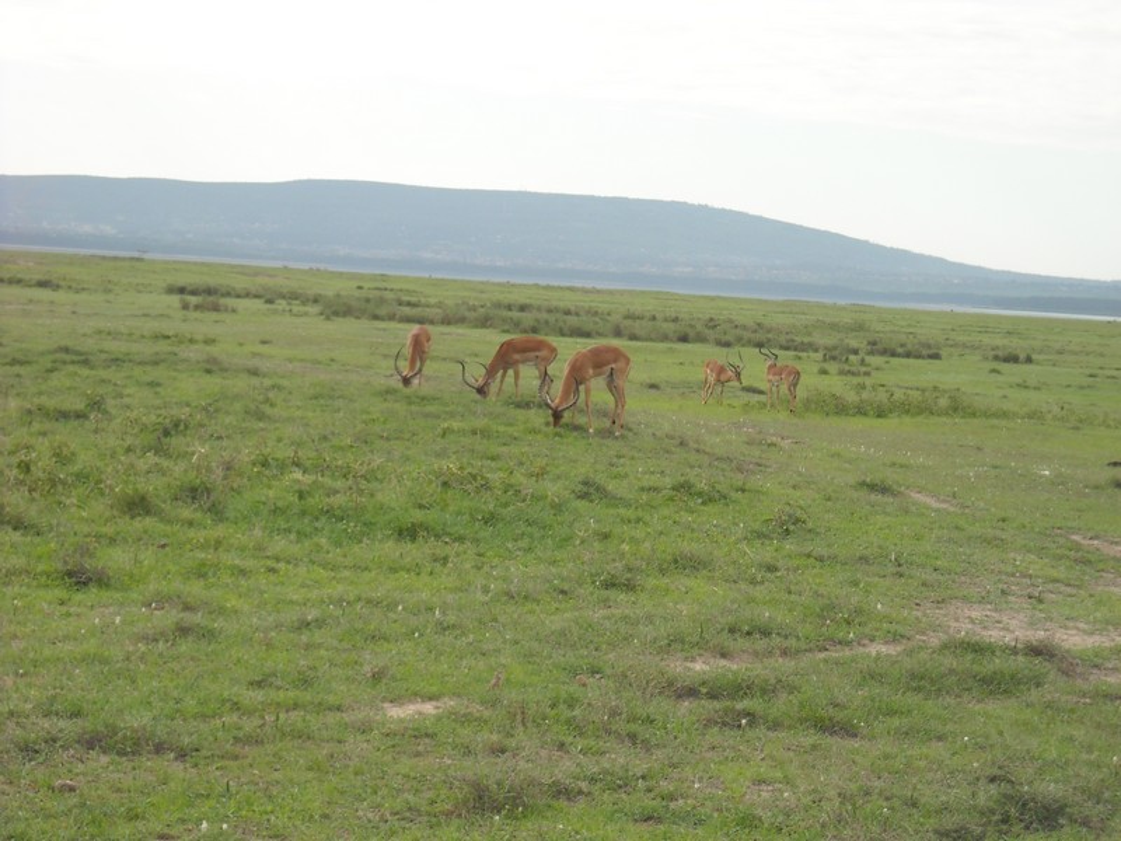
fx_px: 3400
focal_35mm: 105
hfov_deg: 18.7
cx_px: 560
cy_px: 420
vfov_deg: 14.1
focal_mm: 17.1
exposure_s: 1/250
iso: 91
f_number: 4.7
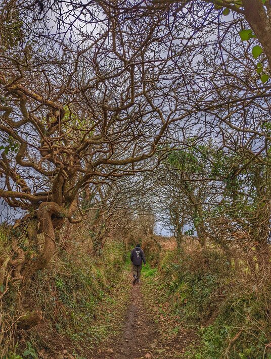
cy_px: 180
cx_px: 136
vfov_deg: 71.5
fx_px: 250
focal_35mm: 24
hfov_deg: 57.0
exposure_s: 1/662
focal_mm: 6.81
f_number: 1.85
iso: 39
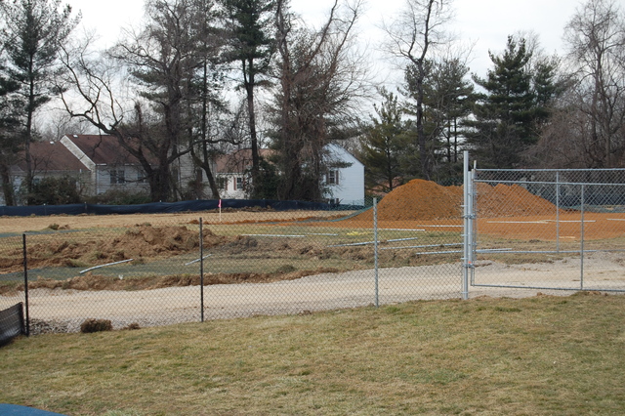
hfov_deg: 24.6
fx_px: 1431
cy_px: 208
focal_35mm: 82
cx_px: 312
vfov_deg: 16.5
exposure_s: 1/200
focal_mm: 55
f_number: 7.1
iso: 200
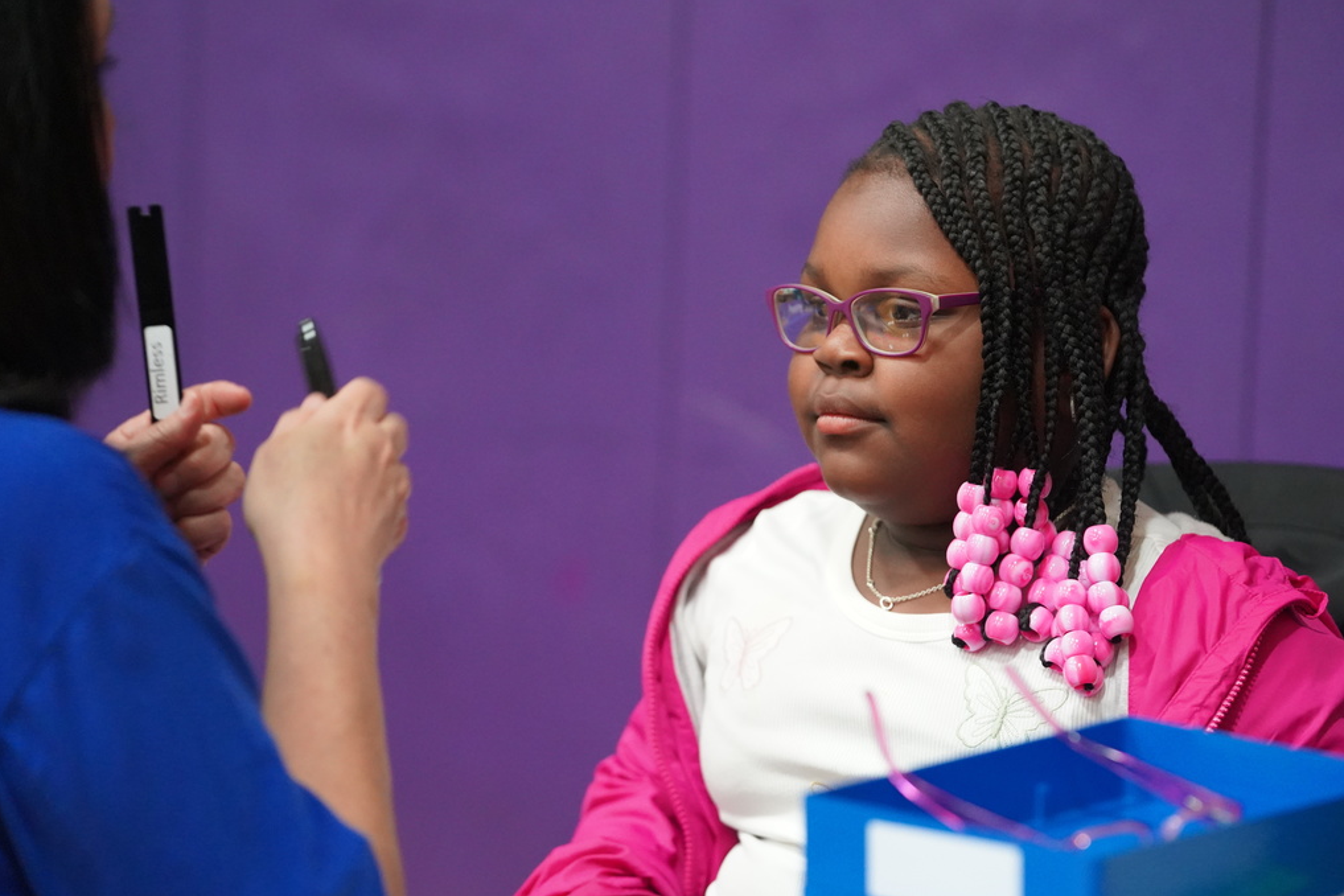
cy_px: 450
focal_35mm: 138
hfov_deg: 14.9
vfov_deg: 9.9
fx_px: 5152
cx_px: 669
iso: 8000
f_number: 4
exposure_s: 1/160
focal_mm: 137
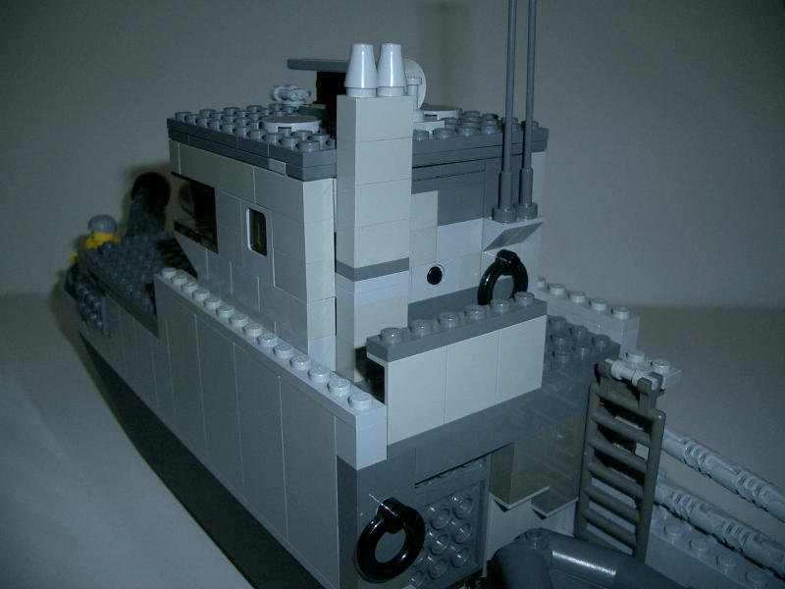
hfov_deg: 52.6
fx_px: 794
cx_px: 392
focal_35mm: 35
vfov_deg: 40.7
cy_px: 294
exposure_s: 1/40
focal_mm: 5.8
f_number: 2.6
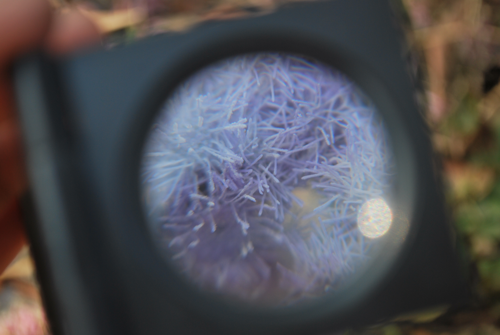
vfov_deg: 16.6
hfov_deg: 24.6
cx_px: 250
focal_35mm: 82
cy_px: 168
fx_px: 1147
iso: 200
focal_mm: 55
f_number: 5.6
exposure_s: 1/125
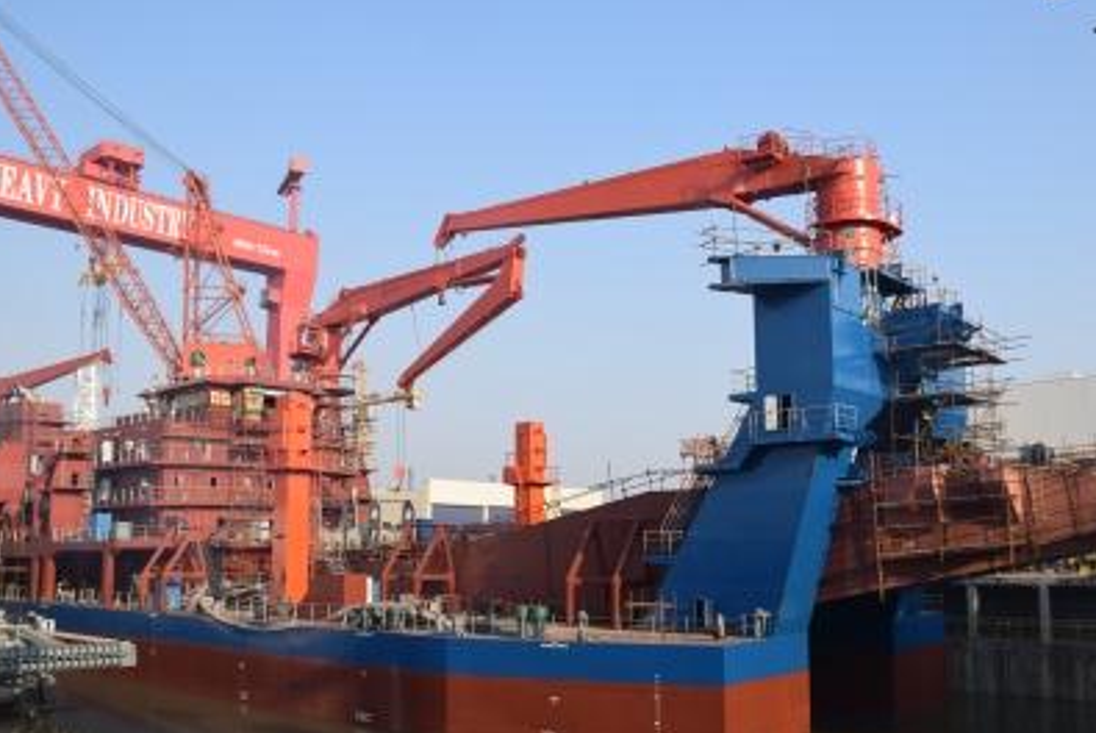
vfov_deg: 38.9
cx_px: 588
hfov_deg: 55.7
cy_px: 404
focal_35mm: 34
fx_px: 1036
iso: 200
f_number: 9
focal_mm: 20
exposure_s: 1/320
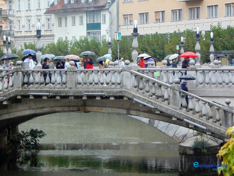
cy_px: 88
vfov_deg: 11.1
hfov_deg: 14.8
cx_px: 117
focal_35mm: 133
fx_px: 899
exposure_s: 1/30
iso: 100
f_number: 4
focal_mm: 23.9
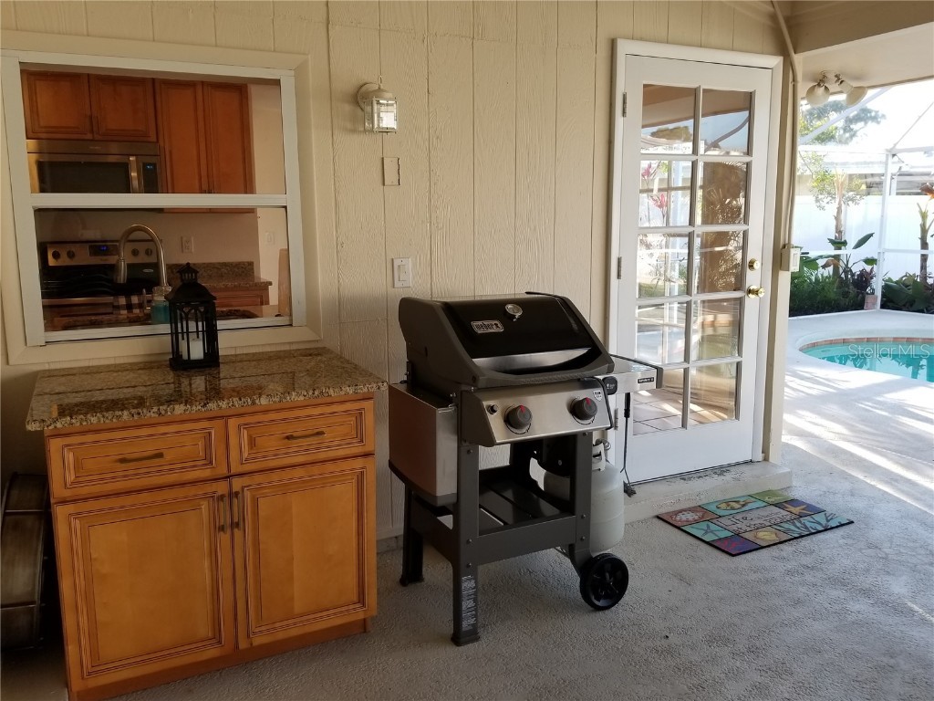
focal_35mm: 26
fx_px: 702
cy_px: 350
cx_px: 467
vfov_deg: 53.1
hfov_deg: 67.3
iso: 80
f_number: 1.7
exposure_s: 1/120
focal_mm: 4.25
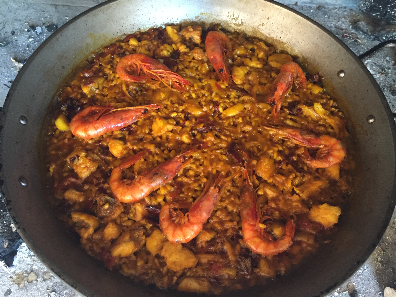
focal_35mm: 29
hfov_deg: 61.7
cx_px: 198
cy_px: 148
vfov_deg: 48.2
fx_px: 332
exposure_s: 1/24
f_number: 2.2
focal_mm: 4.15
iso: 250
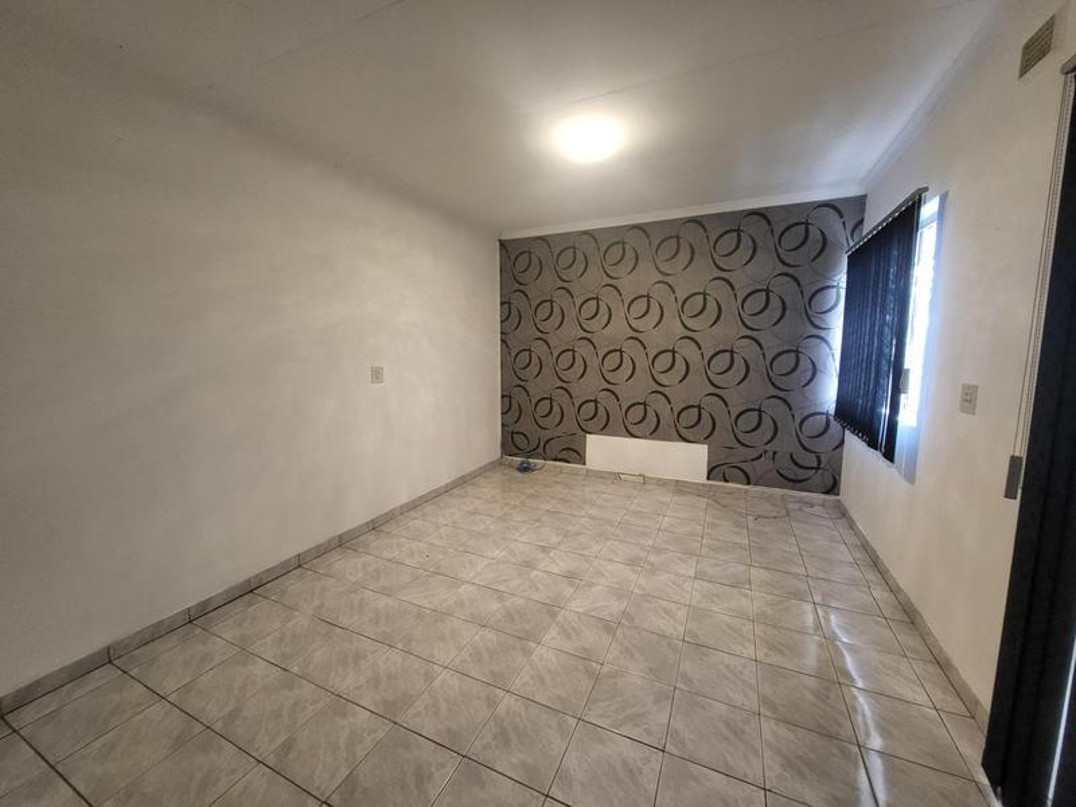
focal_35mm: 13
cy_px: 404
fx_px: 404
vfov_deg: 89.9
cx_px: 538
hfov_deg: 106.2
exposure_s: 1/33
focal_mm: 1.74
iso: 400
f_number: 2.2
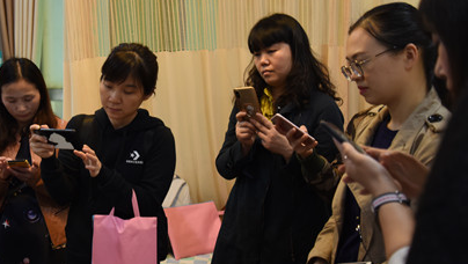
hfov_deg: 32.6
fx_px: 782
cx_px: 107
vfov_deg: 19.2
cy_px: 148
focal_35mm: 63
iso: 1000
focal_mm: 38
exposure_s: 1/60
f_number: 4.2
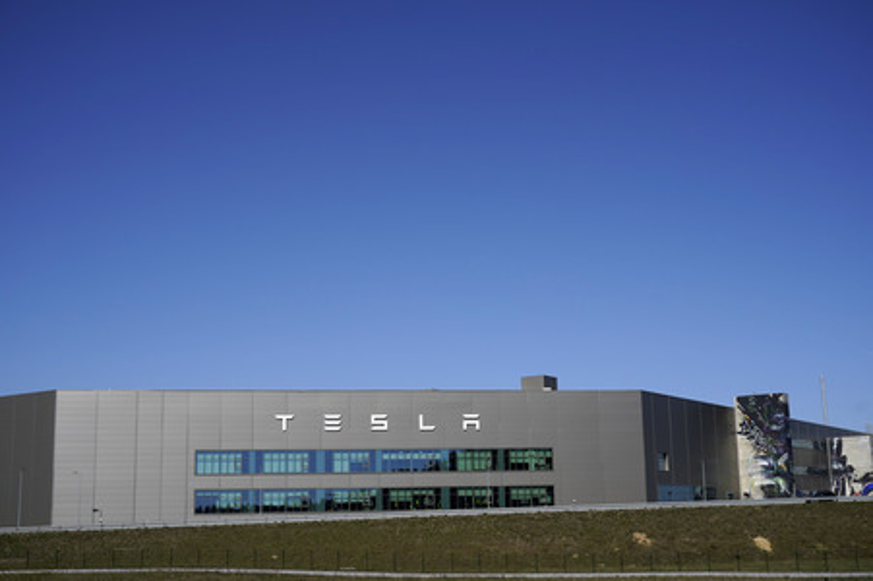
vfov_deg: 30.5
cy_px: 290
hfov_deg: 44.5
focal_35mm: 44
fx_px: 1066
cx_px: 436
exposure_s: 1/1000
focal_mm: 44
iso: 100
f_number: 7.1
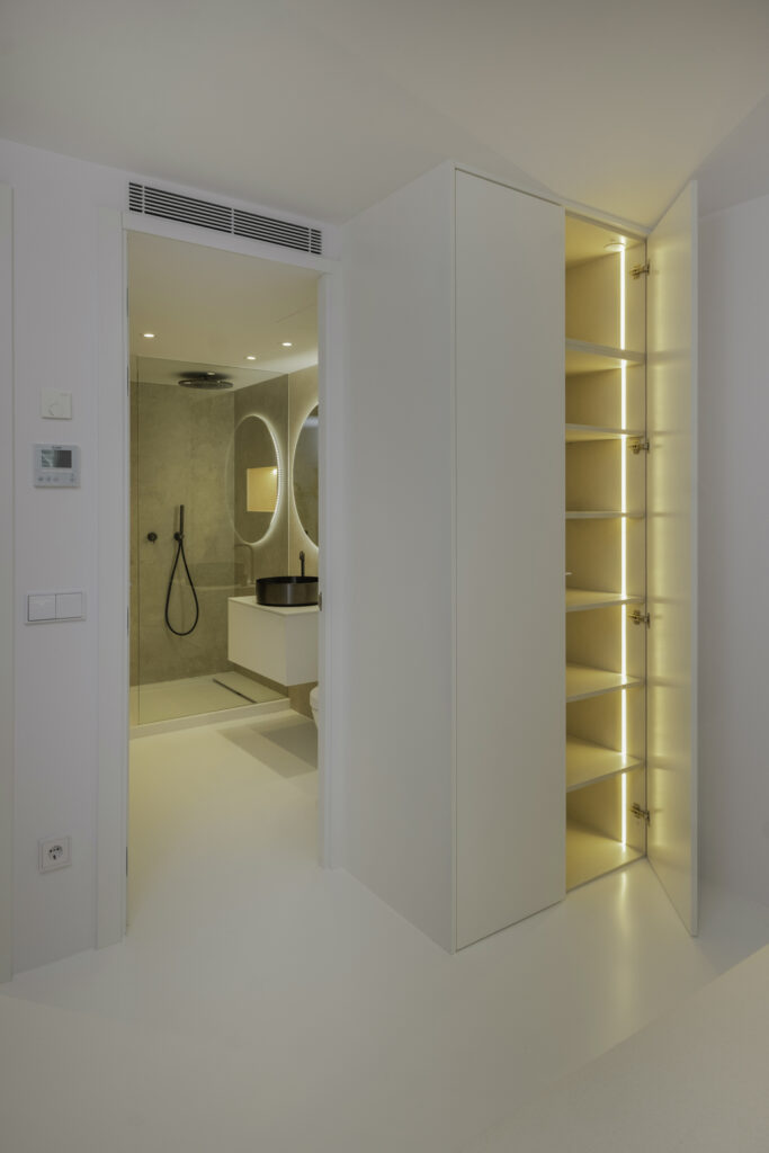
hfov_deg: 61.9
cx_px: 384
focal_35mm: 20
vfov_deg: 84.0
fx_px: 641
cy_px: 576
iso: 160
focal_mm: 13.6
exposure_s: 1/15
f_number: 11
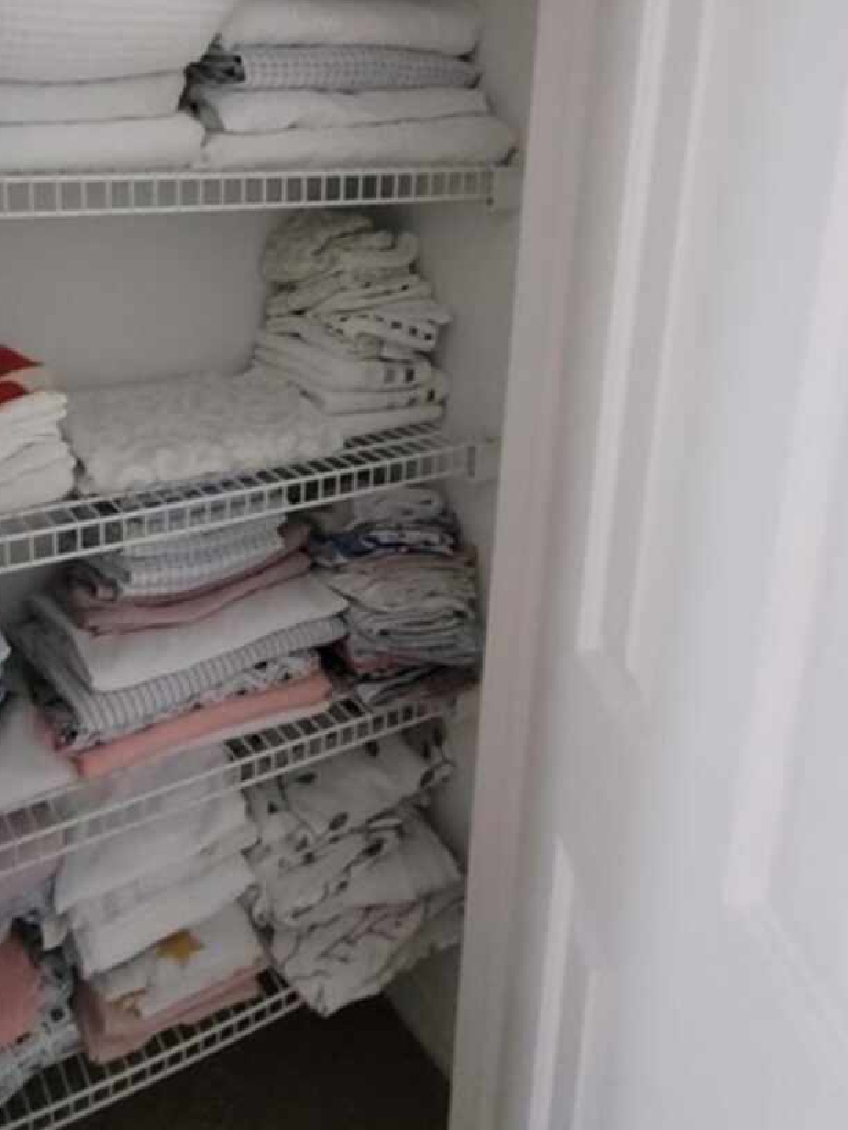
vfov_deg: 63.3
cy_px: 355
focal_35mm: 27
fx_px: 882
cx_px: 200
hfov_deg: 49.1
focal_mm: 1.74
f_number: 2.2
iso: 800
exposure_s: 1/24
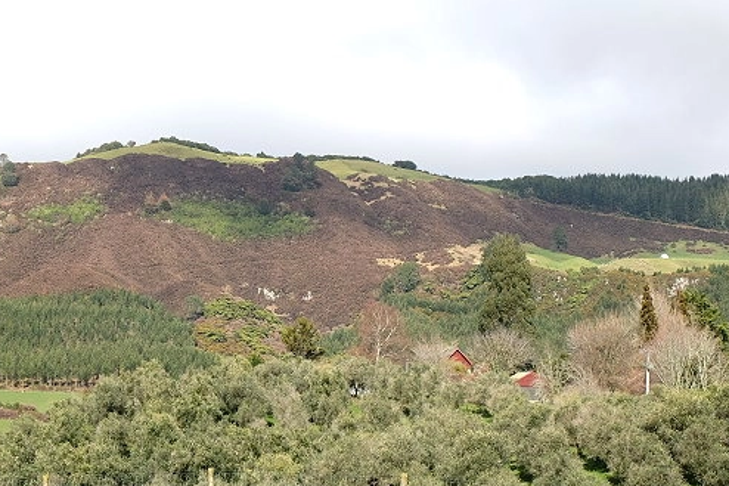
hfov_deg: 29.6
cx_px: 285
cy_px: 333
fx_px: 1376
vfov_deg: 19.9
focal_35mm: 68
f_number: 9
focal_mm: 27.7
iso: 400
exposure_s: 1/450
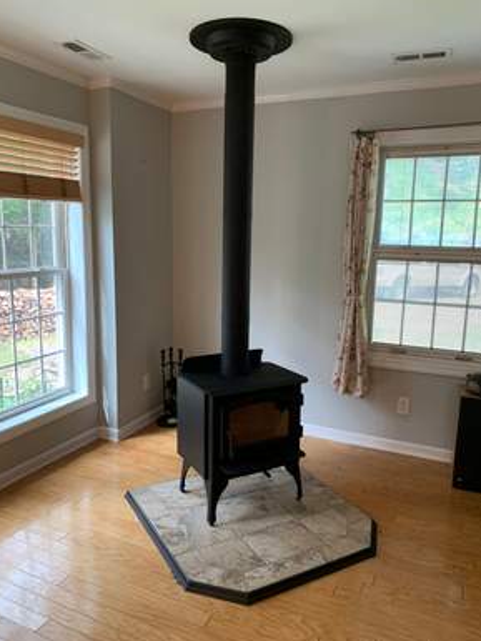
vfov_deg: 65.3
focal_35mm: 27
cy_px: 320
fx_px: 500
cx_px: 236
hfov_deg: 51.4
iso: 200
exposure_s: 1/60
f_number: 1.8
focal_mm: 4.25
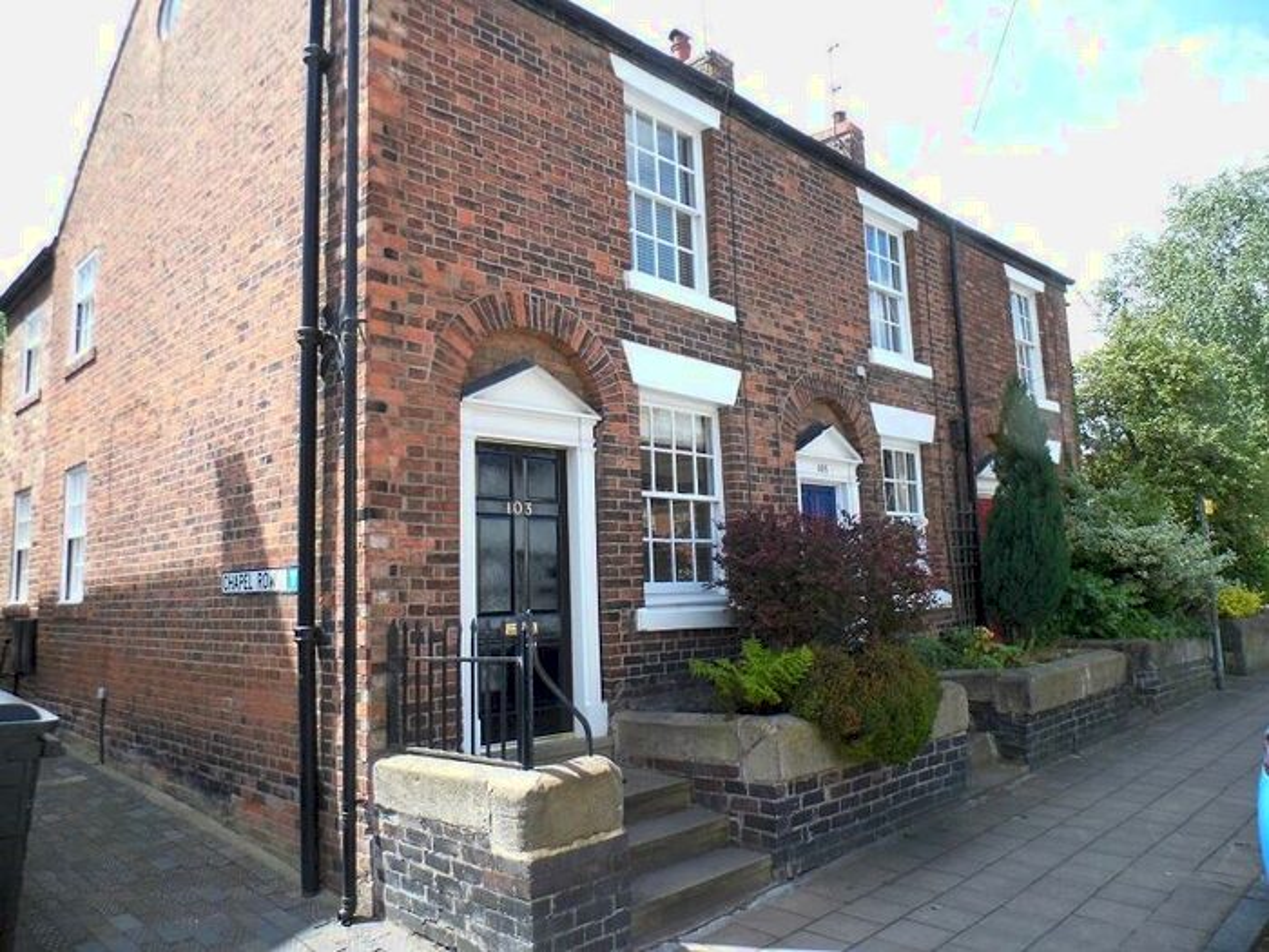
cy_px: 476
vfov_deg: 54.9
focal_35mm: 25
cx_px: 634
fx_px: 916
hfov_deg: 69.4
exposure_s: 1/500
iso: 100
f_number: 3.1
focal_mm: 4.5
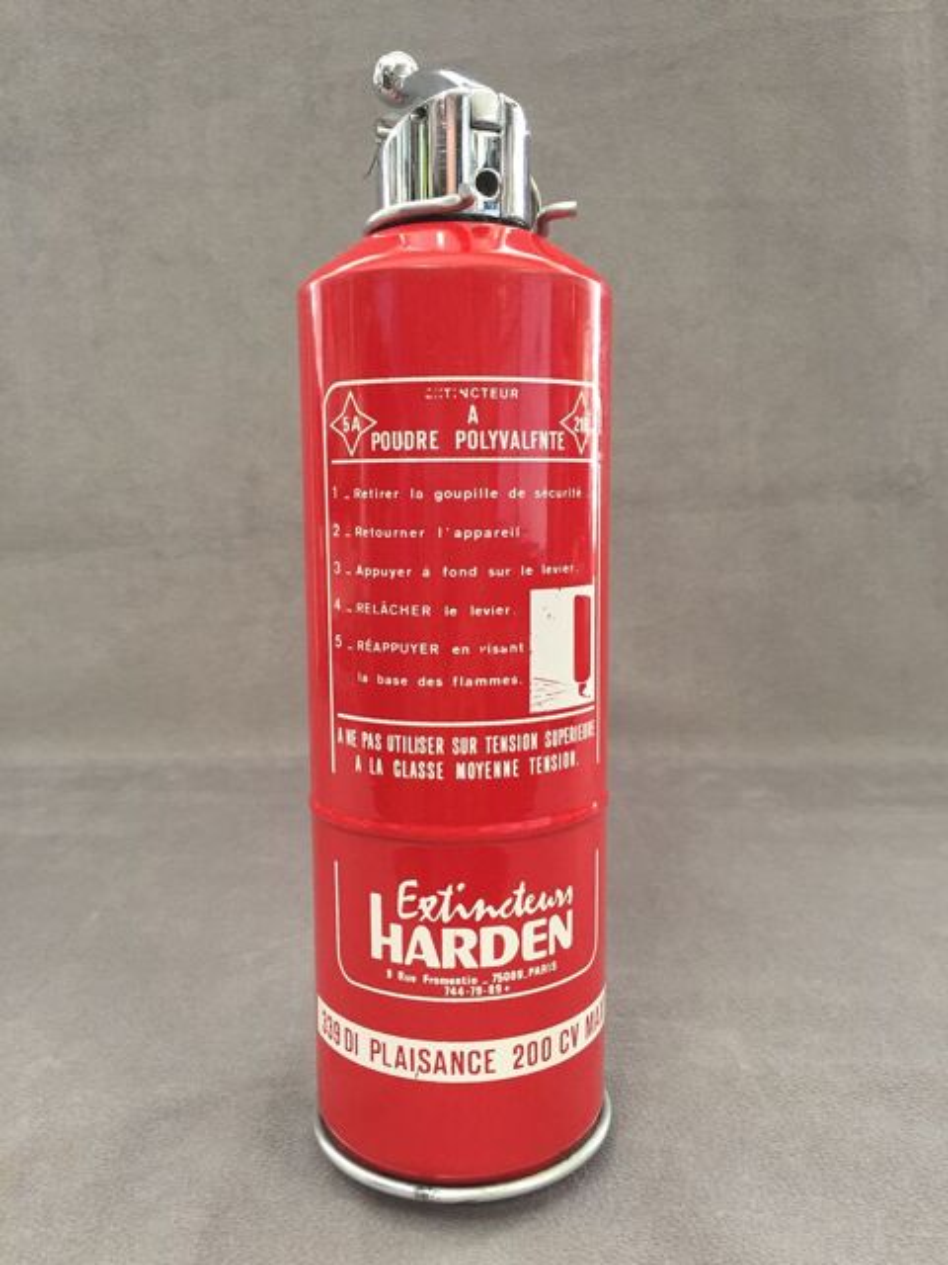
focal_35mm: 29
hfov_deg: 48.2
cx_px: 474
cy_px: 632
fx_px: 1059
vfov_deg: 61.7
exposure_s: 1/33
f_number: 2.2
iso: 160
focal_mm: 4.15
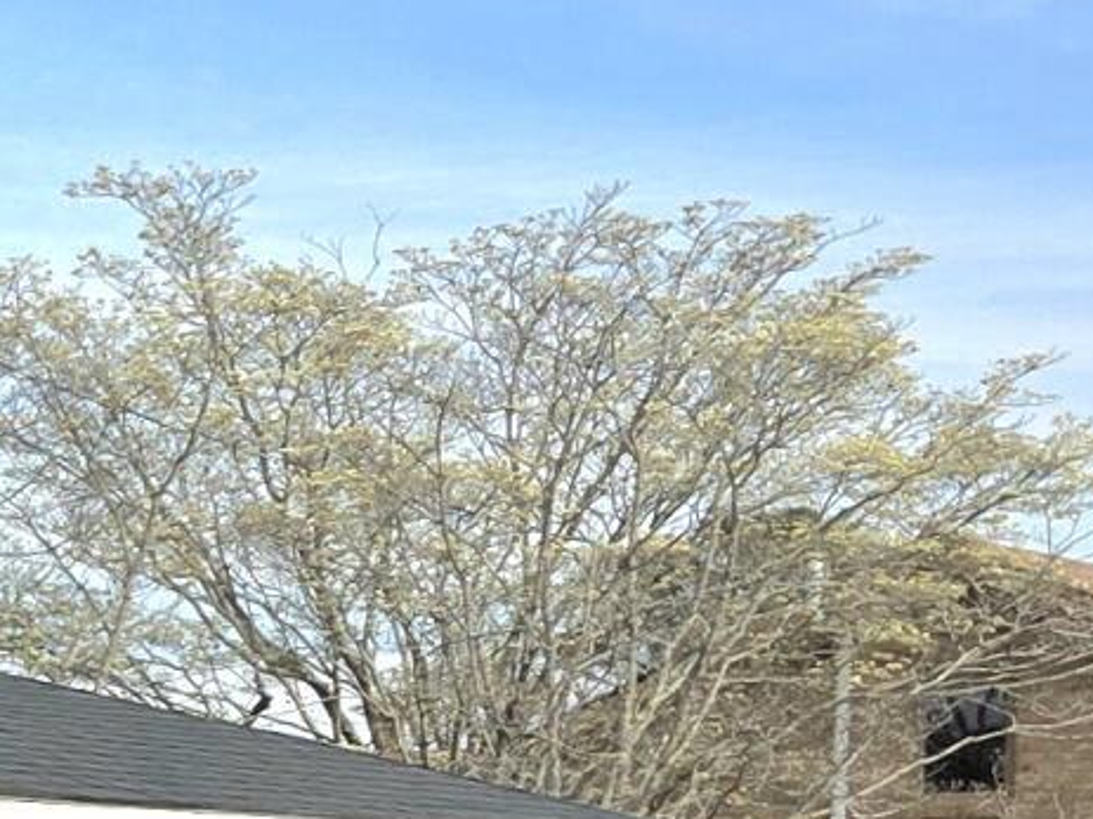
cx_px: -2356
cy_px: 1164
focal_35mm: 149
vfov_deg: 9.7
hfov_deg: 9.6
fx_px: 4703
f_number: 1.7
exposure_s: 1/5000
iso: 80
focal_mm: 6.3
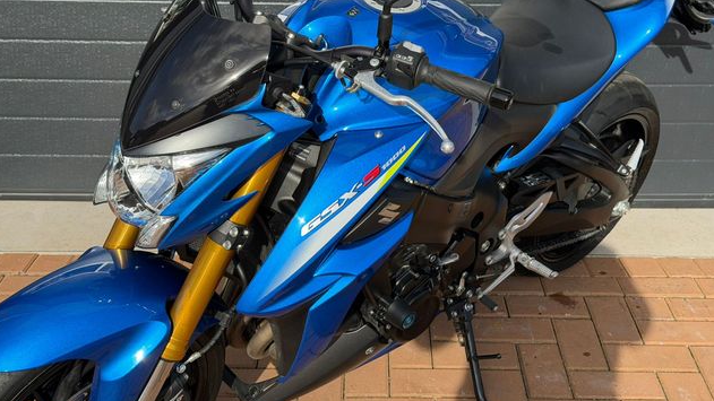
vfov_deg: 22.6
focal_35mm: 53
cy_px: 141
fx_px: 1003
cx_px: 356
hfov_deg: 39.2
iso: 100
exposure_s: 1/3226
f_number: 1.78
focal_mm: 6.76
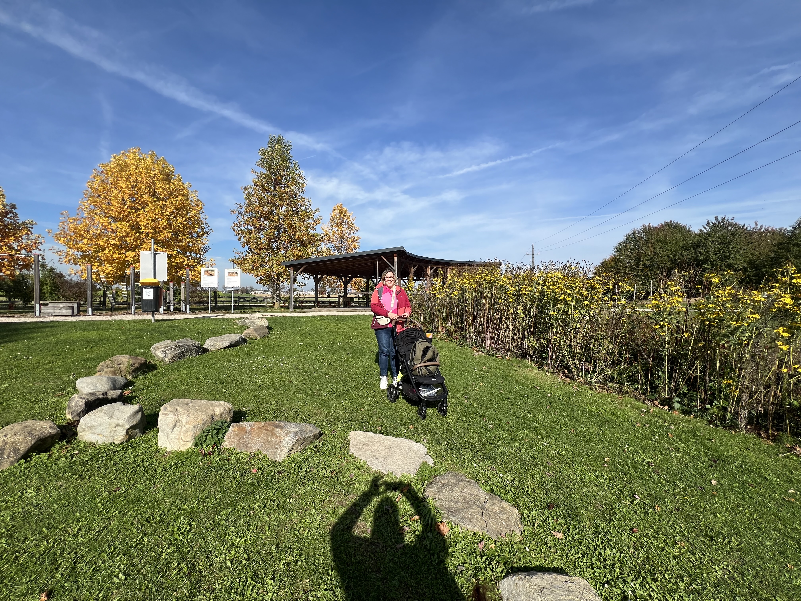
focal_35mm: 13
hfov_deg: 106.2
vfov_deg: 89.9
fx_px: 301
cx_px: 400
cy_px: 300
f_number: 1.8
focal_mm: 1.57
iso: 32
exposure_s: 1/1597
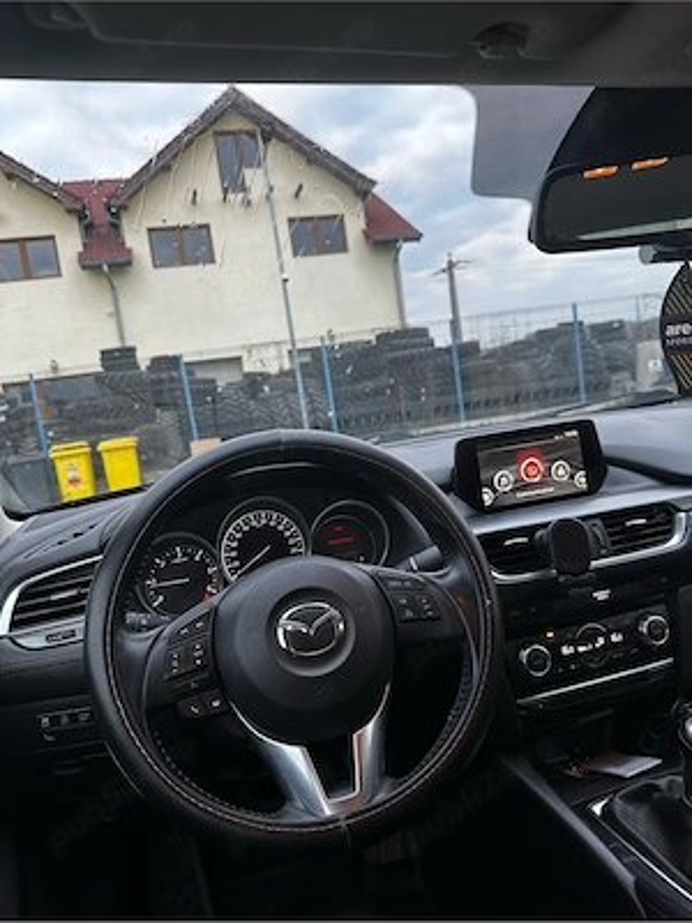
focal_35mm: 24
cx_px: 346
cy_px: 462
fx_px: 640
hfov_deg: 56.8
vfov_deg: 71.6
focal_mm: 6.86
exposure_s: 1/98
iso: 125
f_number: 1.78
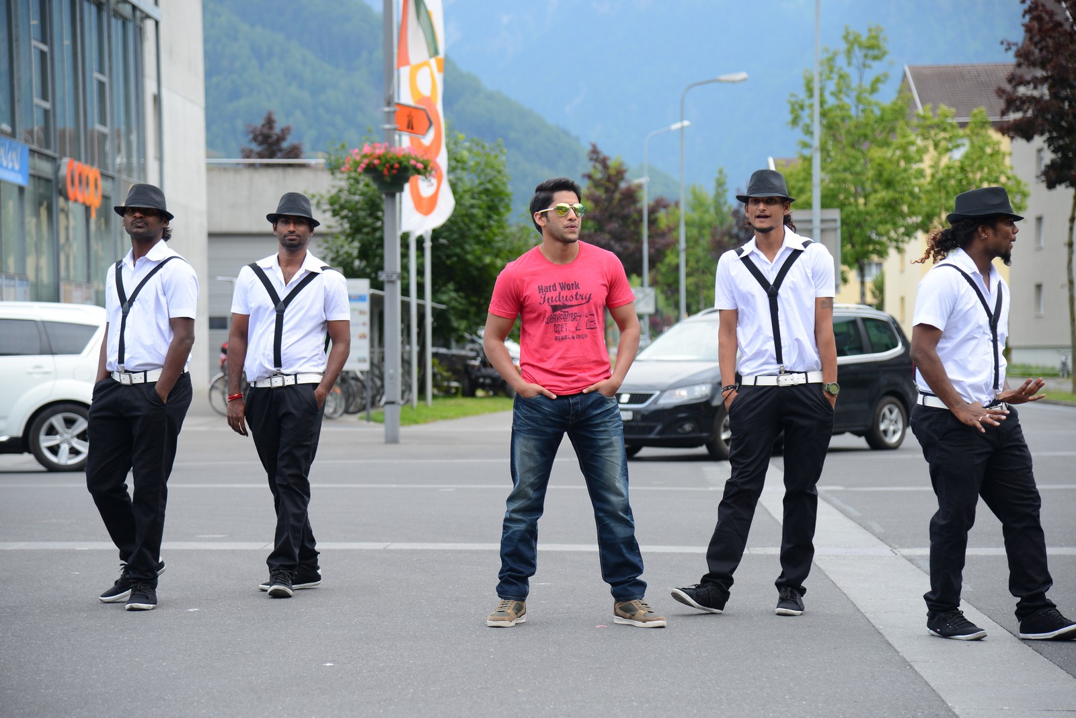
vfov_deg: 14.0
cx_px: 538
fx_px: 2930
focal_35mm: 98
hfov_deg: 20.8
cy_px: 359
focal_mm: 98
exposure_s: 1/320
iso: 250
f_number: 4
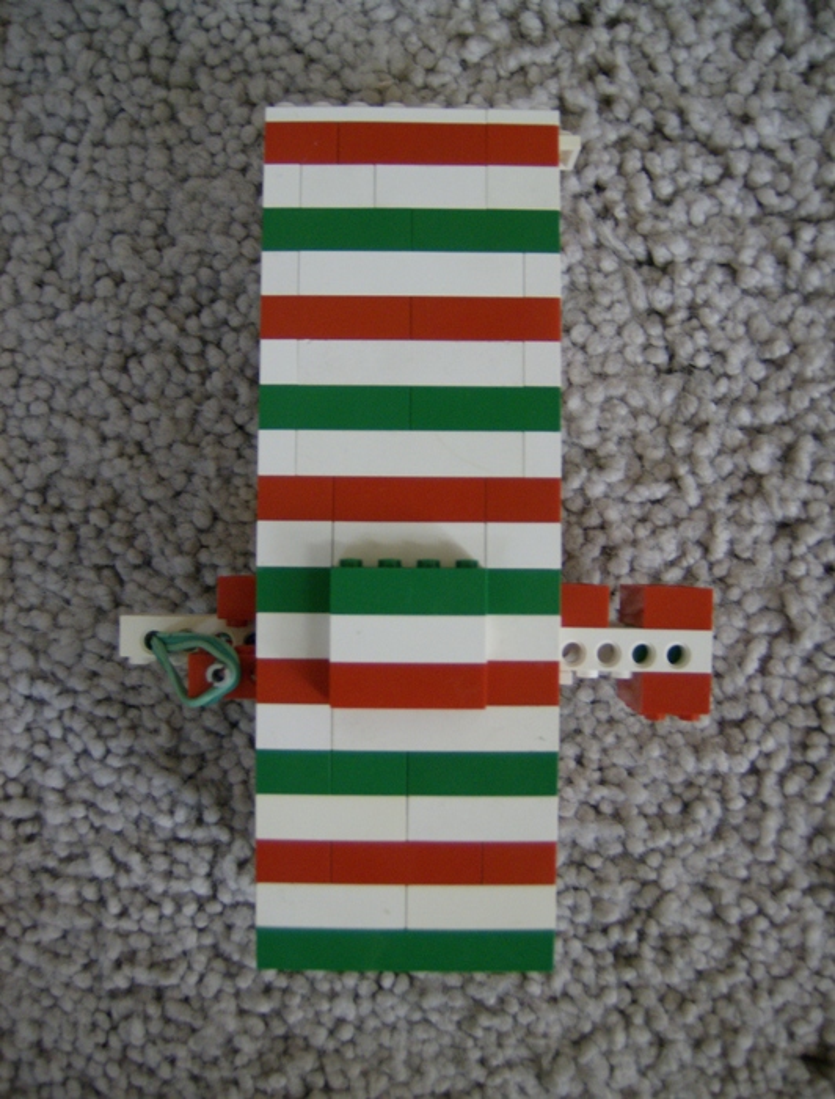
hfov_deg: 40.0
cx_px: 418
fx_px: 1148
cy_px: 550
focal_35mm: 36
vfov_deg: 51.1
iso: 117
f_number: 2.8
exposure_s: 1/64
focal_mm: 6
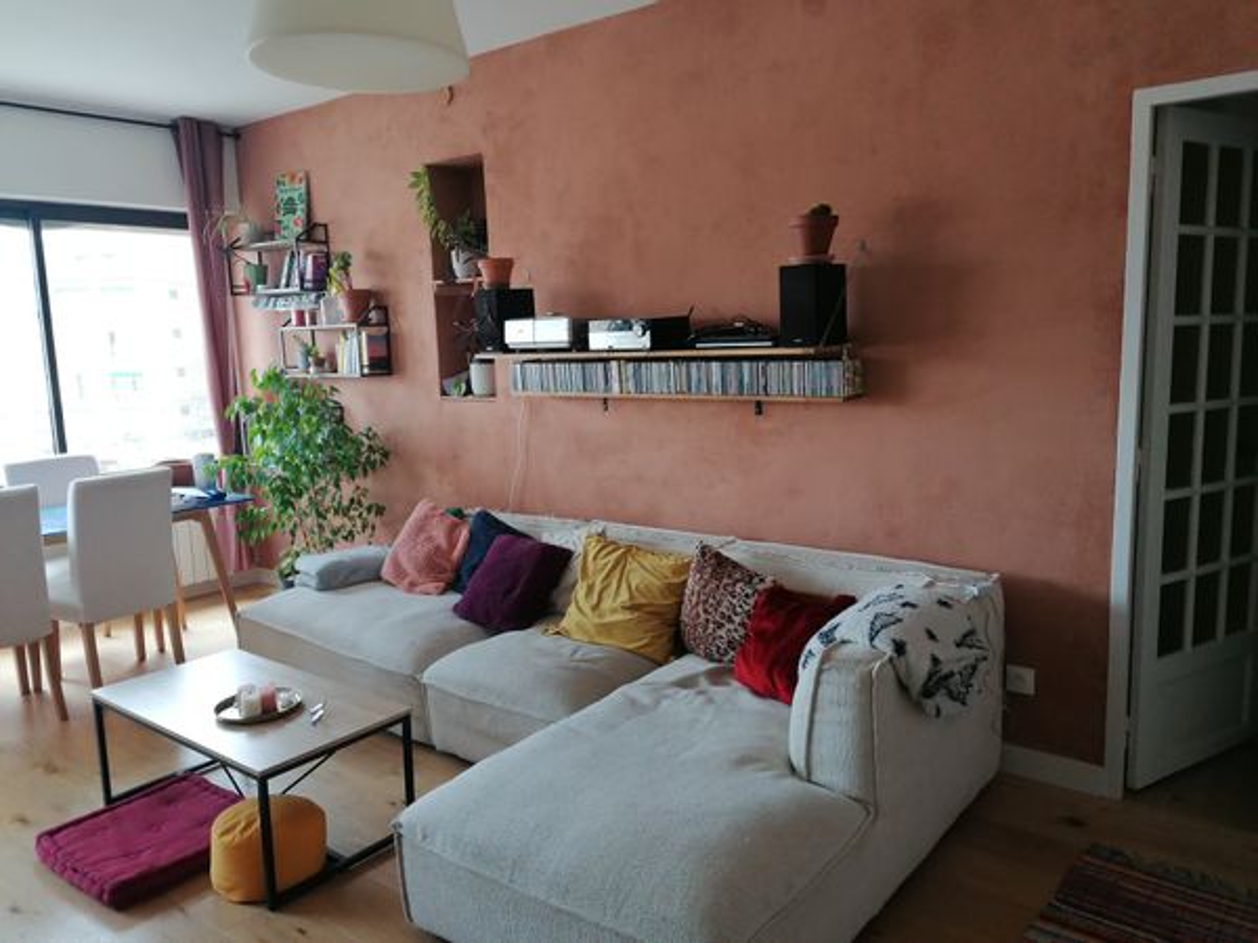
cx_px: 629
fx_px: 981
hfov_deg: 65.3
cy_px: 472
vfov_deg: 51.4
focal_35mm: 27
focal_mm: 4.75
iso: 250
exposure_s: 1/100
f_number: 1.8
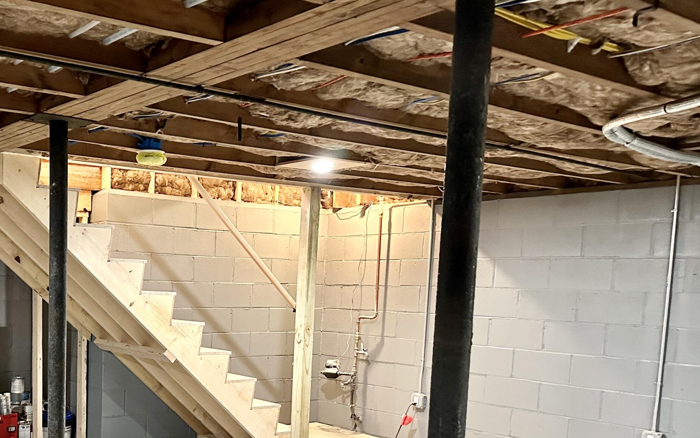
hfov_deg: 45.8
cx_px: 144
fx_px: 782
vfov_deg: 30.4
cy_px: 357
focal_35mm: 41
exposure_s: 1/40
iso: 640
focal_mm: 6.86
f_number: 1.78
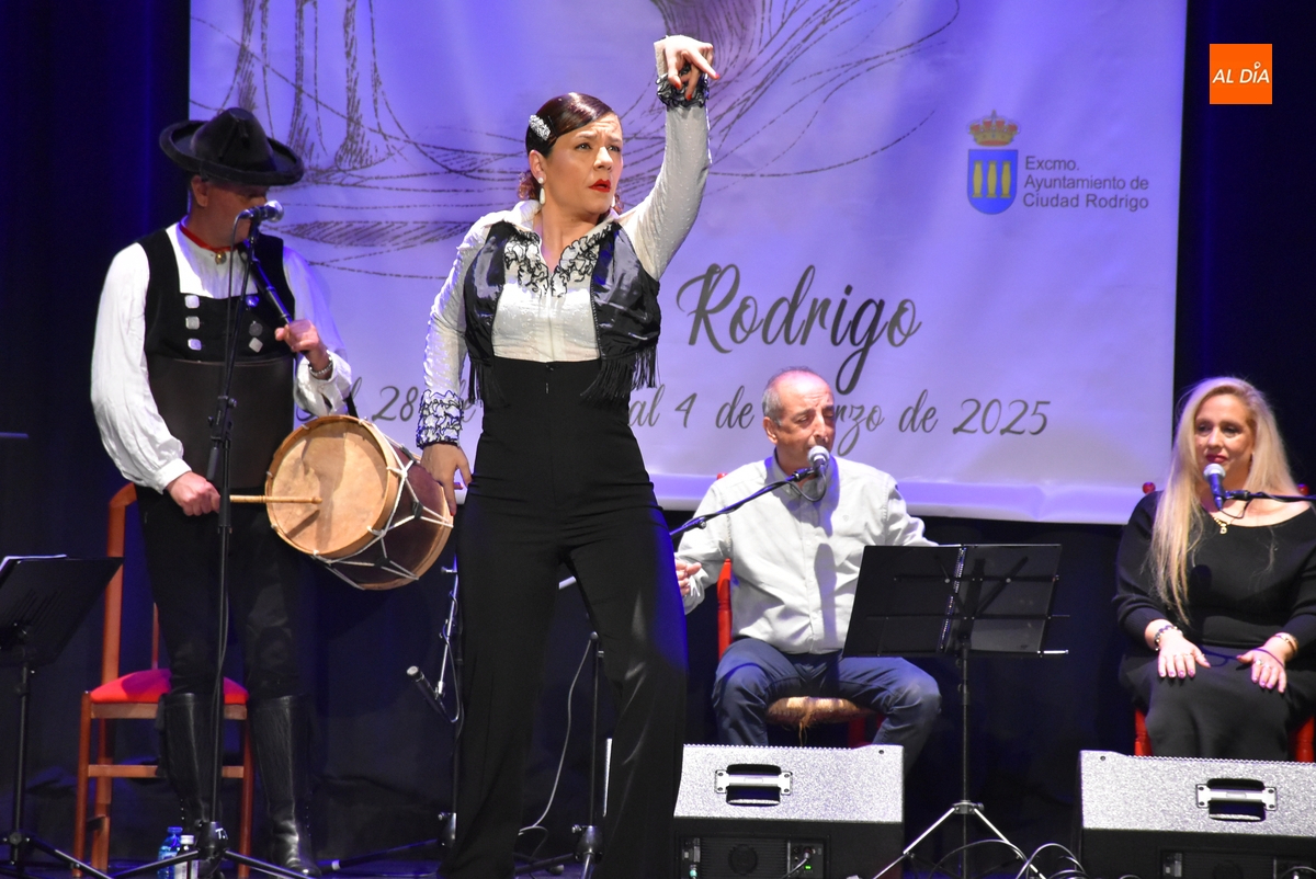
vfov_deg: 6.6
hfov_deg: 9.8
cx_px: 658
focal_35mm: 210
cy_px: 440
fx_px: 7682
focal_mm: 140
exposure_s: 1/100
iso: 3200
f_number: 5.6
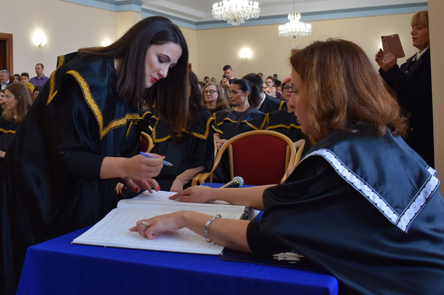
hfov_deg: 62.0
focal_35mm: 30
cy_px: 148
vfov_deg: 43.5
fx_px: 370
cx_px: 222
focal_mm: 20
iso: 400
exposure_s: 1/80
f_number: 4.5
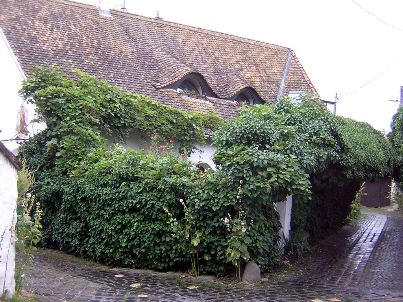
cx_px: 202
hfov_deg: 43.9
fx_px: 501
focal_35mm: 43
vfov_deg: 33.6
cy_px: 151
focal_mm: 5.6
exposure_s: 1/50.9
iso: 100
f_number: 2.8
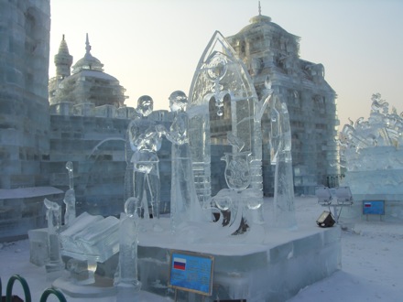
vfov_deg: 36.8
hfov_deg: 47.9
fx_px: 454
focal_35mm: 39
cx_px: 202
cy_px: 151
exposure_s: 1/125
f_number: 6.2
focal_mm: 6.6
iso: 80
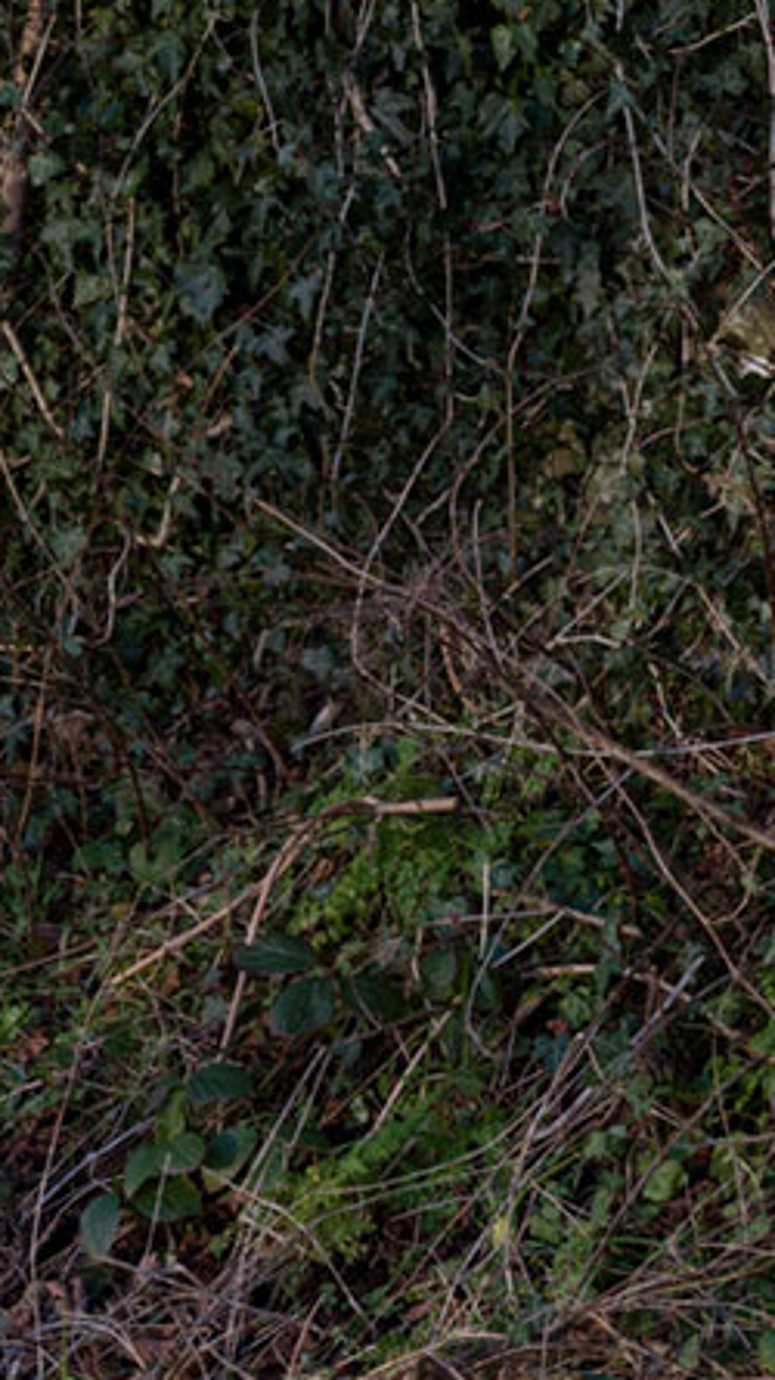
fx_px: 5010
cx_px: 2387
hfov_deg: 7.6
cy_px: -296
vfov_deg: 15.1
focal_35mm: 137
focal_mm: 45
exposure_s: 1/60
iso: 100
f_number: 8
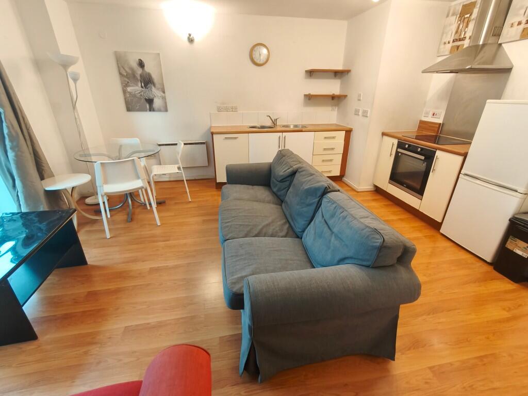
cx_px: 264
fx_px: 229
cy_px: 198
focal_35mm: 15
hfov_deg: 98.2
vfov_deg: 81.7
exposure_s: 1/33.3
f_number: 2
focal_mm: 2.32
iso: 640
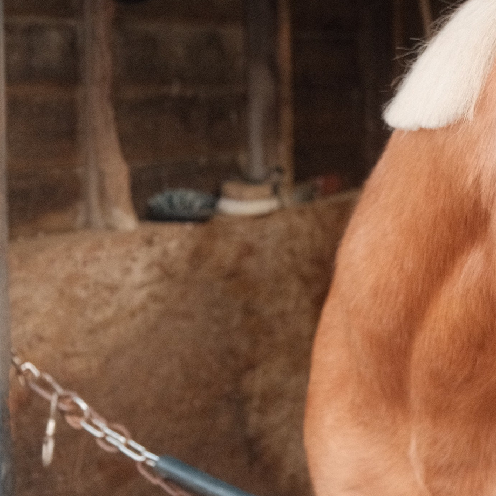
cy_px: 244
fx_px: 1880
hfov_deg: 14.9
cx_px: 397
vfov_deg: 15.0
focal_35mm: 116
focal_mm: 32.9
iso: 2000
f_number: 2.8
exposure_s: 1/500
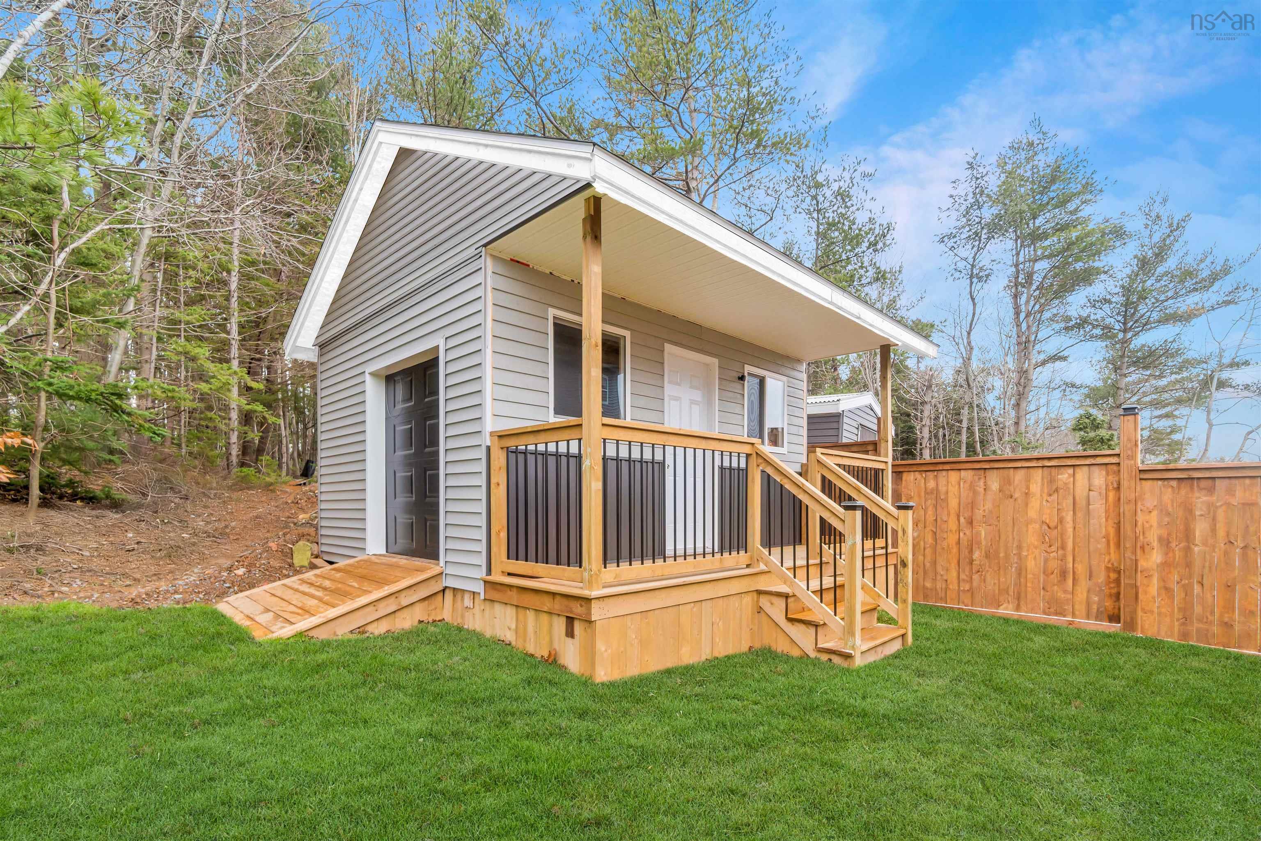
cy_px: 420
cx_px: 630
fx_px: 525
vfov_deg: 77.3
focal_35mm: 15
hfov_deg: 100.4
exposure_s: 1/60
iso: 100
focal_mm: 10
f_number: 5
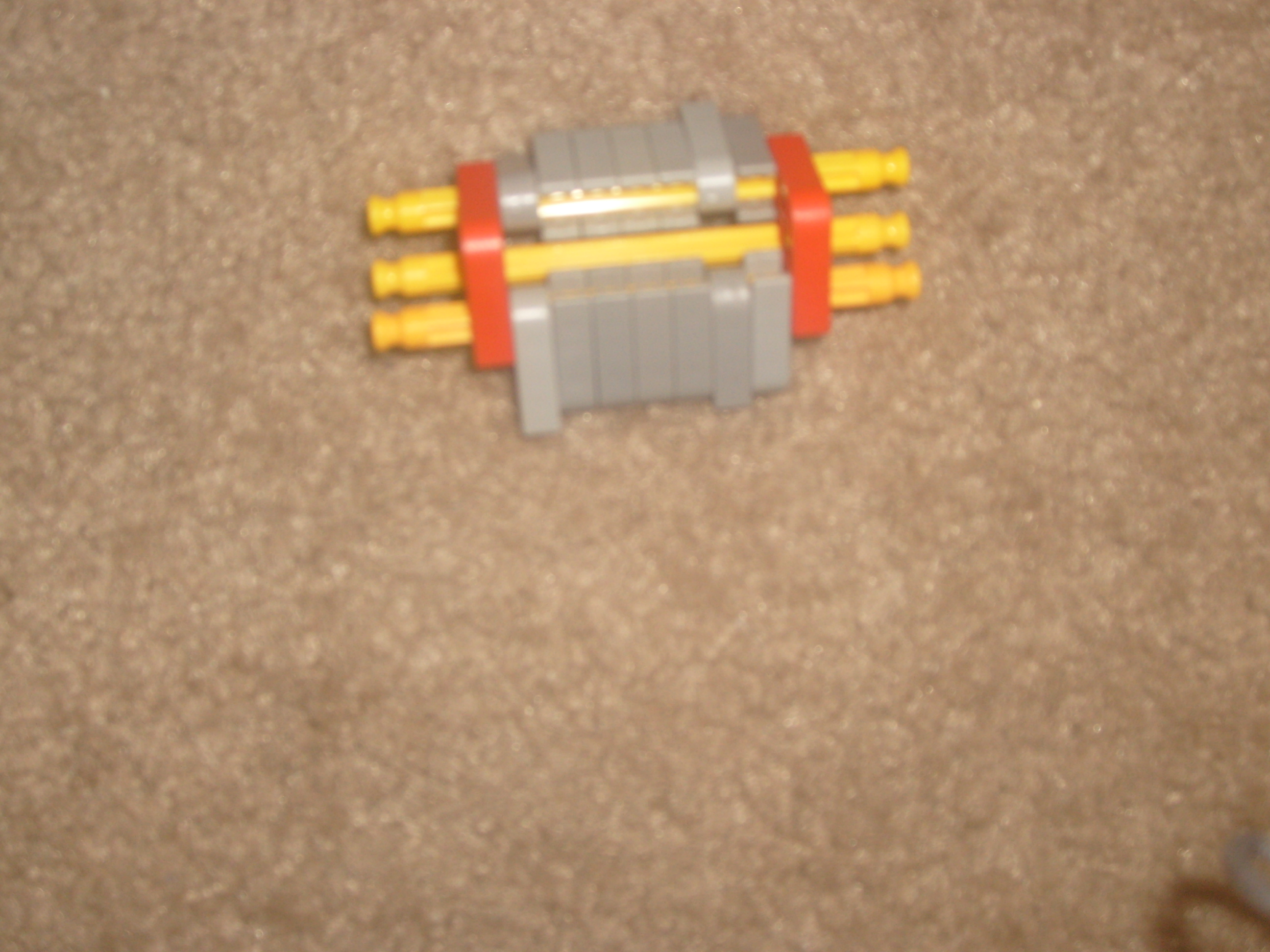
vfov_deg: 33.6
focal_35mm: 43
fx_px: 1578
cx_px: 635
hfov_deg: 43.9
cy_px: 476
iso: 100
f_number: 3
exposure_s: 1/45
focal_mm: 7.2
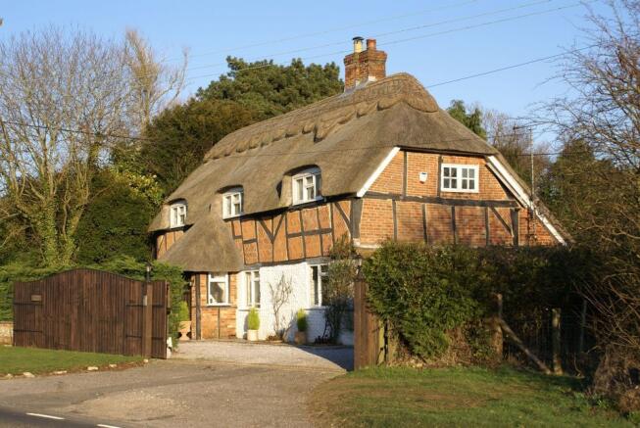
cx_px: 320
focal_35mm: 60
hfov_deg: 33.4
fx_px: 1068
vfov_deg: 22.7
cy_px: 214
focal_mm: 40
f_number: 8
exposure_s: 1/125
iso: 100
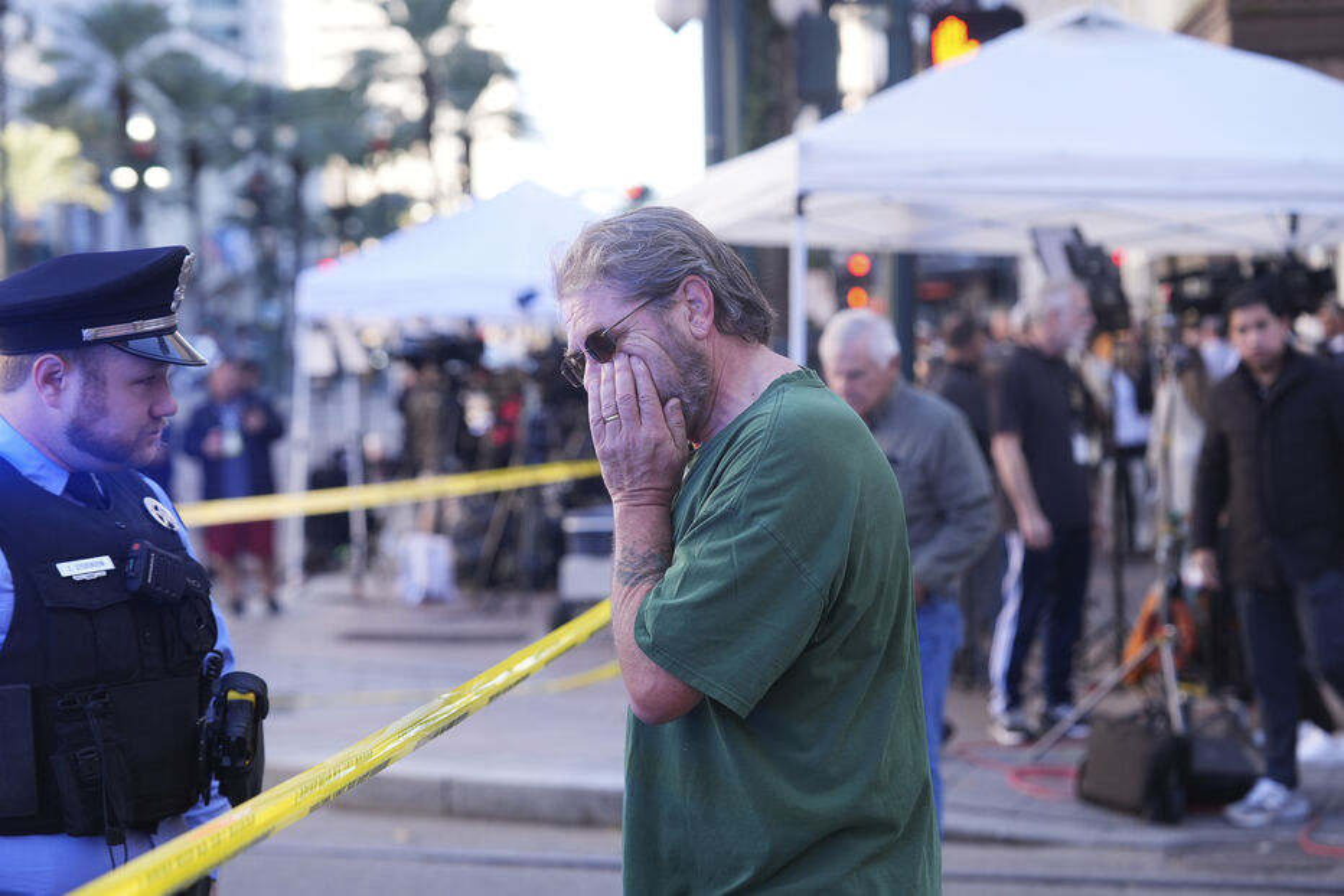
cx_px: 672
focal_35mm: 88
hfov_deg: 23.1
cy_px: 448
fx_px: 3285
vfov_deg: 15.5
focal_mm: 88
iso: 640
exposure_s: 1/500
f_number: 4
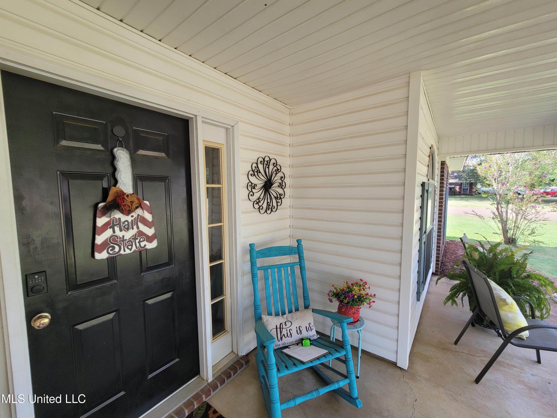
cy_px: 209
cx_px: 278
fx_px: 209
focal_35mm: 13
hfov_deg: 106.2
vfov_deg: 89.9
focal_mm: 2.2
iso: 64
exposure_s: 1/148
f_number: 2.2
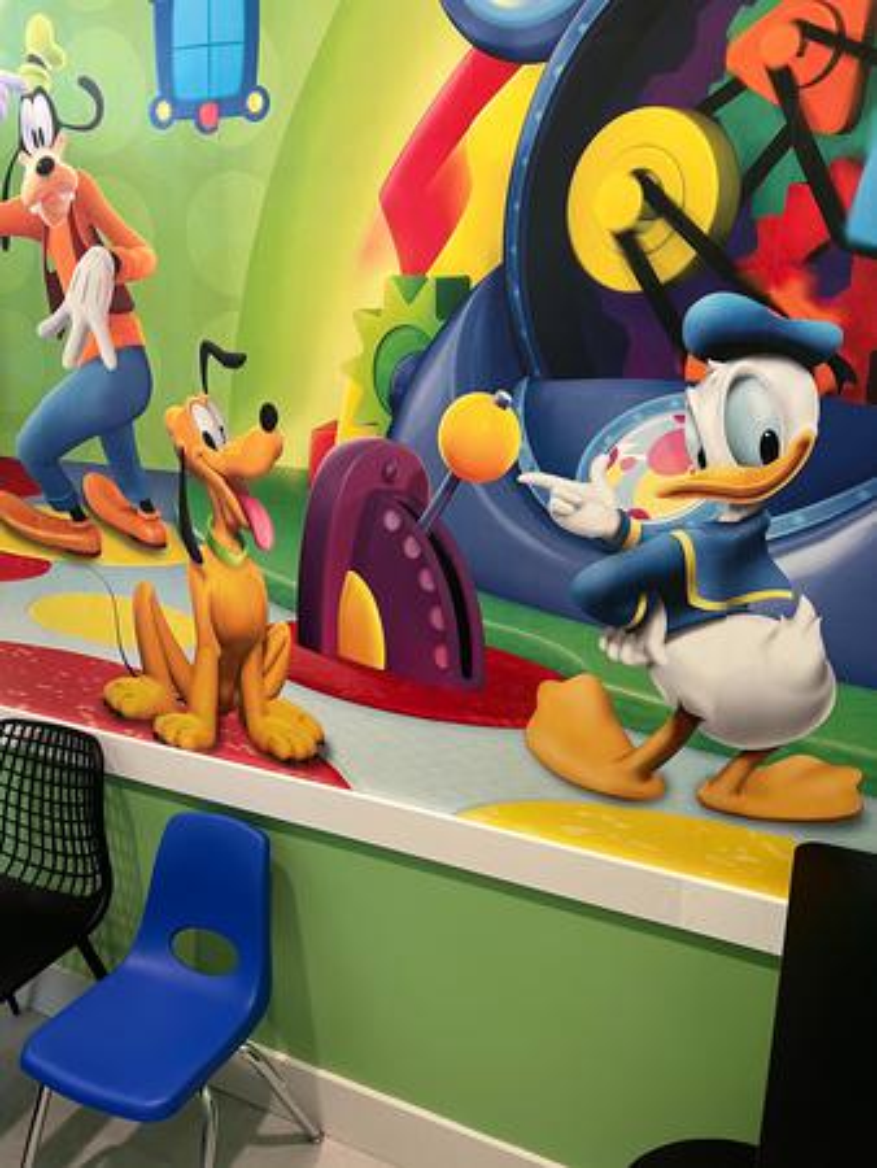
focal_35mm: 26
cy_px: 584
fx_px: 877
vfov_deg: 67.3
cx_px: 438
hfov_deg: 53.1
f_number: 1.5
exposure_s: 1/60
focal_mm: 5.7
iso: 160
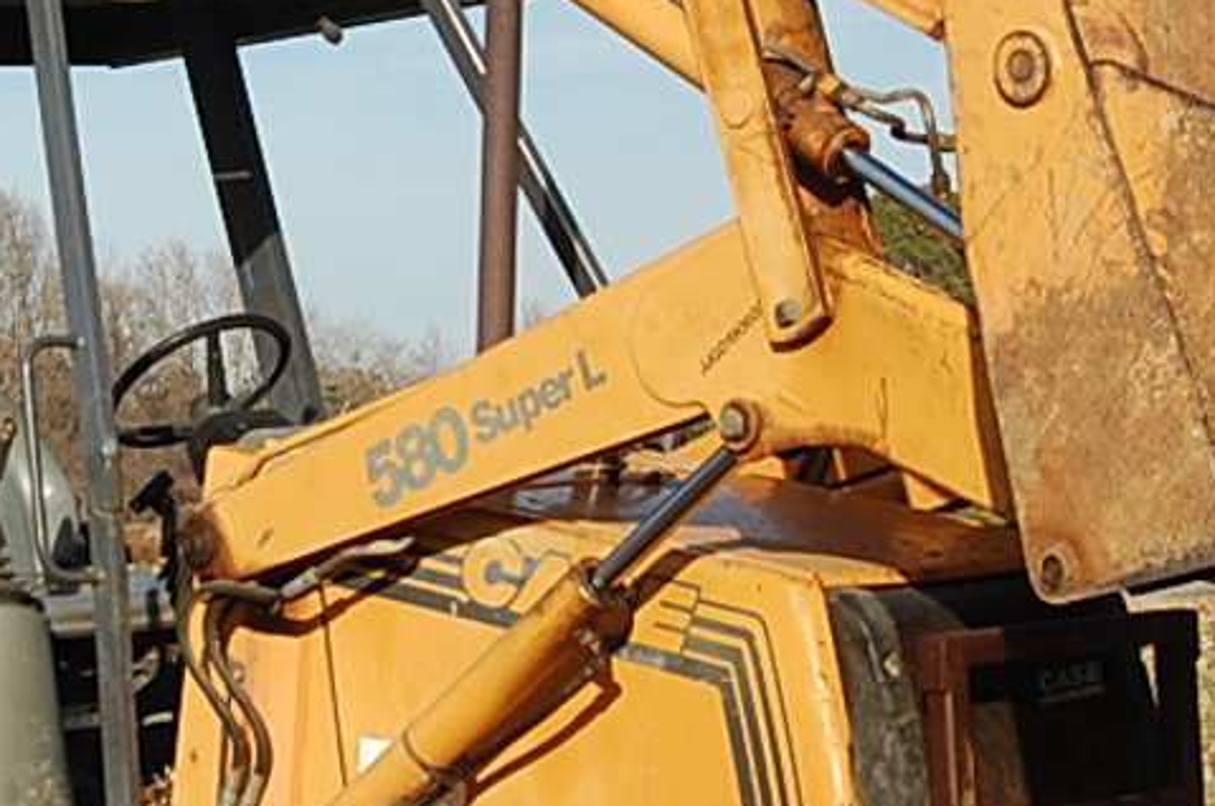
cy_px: 214
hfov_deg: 14.7
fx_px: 4685
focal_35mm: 139
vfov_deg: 9.8
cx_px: 166
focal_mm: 26
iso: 200
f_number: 9
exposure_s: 1/320
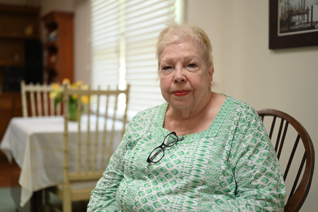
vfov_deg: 27.0
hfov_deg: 39.6
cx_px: 159
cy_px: 106
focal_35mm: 50
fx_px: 442
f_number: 1.8
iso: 1250
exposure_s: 1/1250
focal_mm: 50
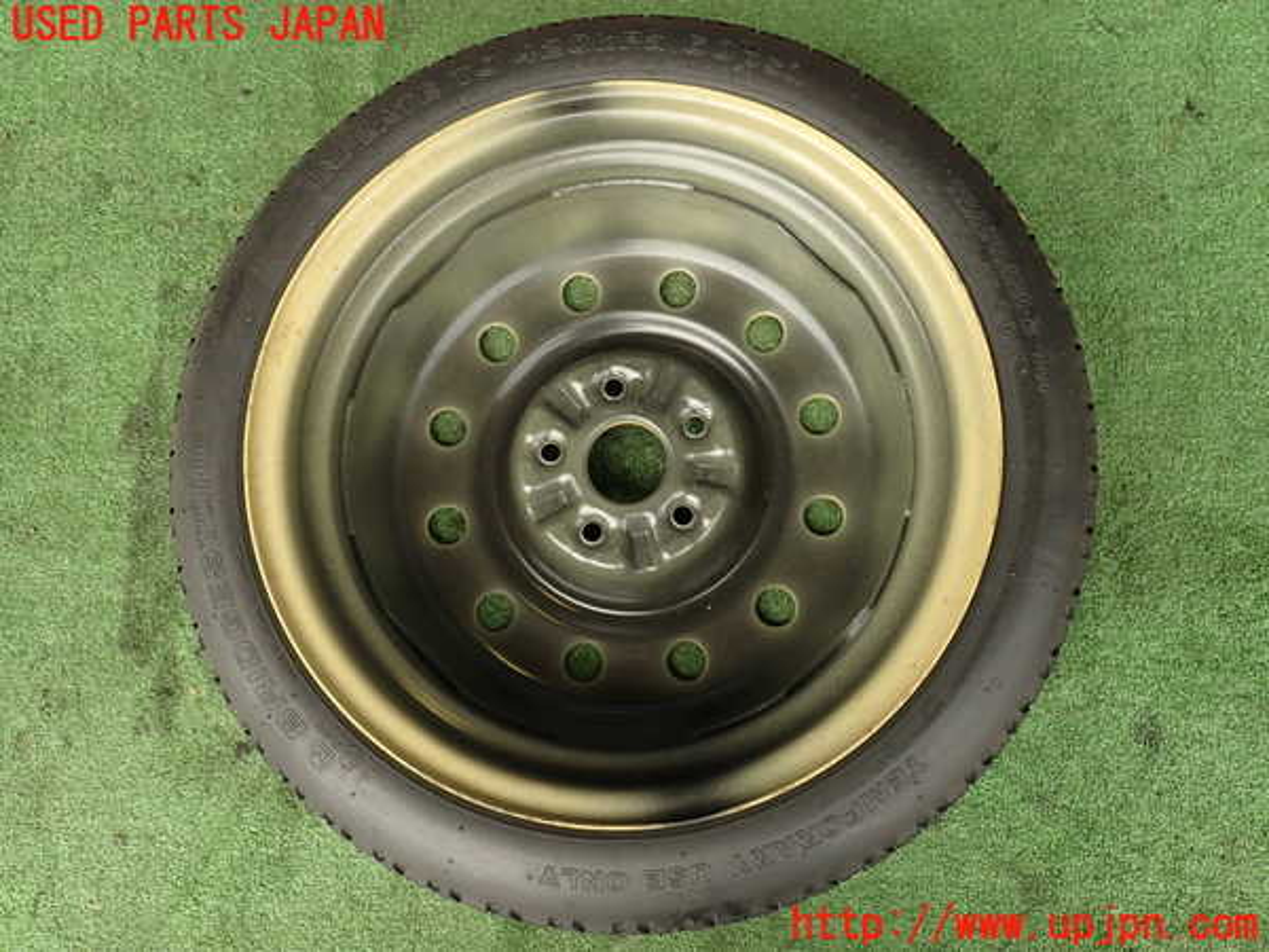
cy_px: 476
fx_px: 916
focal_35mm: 25
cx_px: 634
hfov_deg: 69.4
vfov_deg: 54.9
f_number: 2.8
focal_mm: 4.5
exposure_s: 1/200
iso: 100
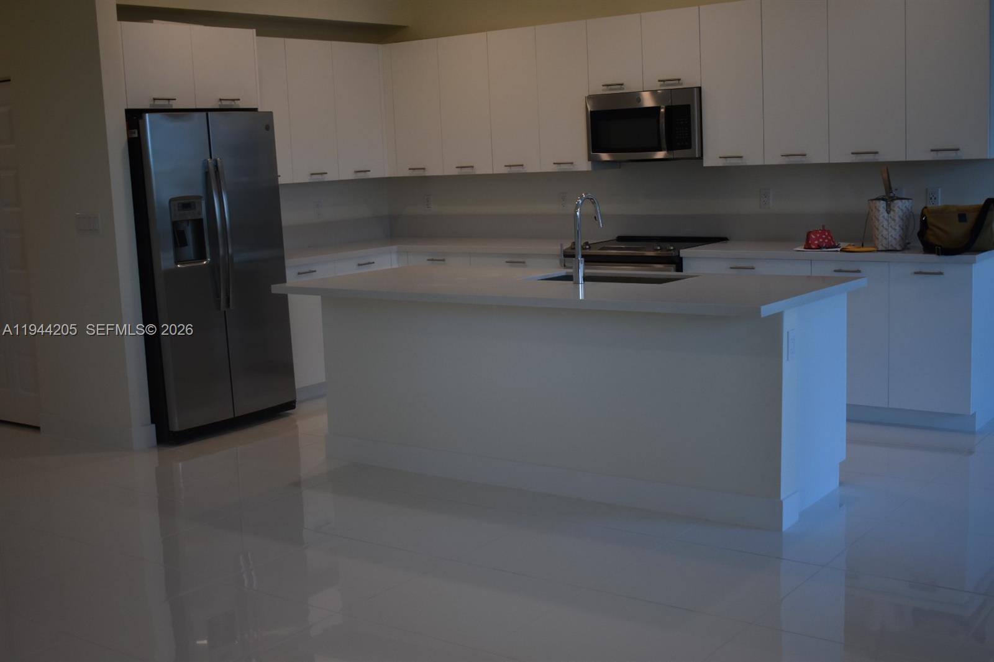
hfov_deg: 46.4
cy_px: 331
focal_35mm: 42
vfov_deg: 31.9
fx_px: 1159
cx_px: 497
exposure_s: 1/250
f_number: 4.2
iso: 720
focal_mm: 28
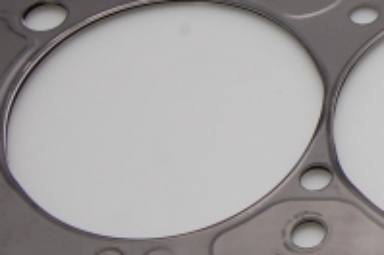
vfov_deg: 9.8
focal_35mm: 139
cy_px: 63
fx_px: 1480
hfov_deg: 13.4
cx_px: 666
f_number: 11
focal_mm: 23
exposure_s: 1/125
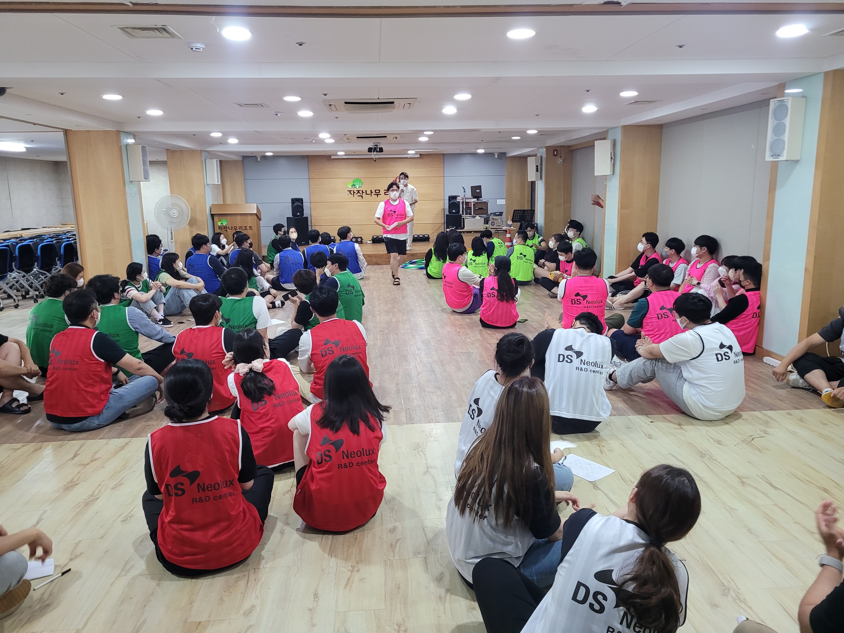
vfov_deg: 53.1
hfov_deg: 67.3
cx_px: 422
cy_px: 316
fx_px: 634
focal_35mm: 26
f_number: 1.8
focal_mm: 5.4
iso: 320
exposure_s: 1/40
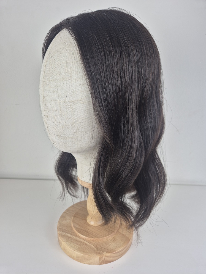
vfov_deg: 73.9
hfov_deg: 58.9
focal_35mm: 23
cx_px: 103
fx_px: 182
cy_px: 137
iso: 40
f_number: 1.8
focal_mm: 5.4
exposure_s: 1/100
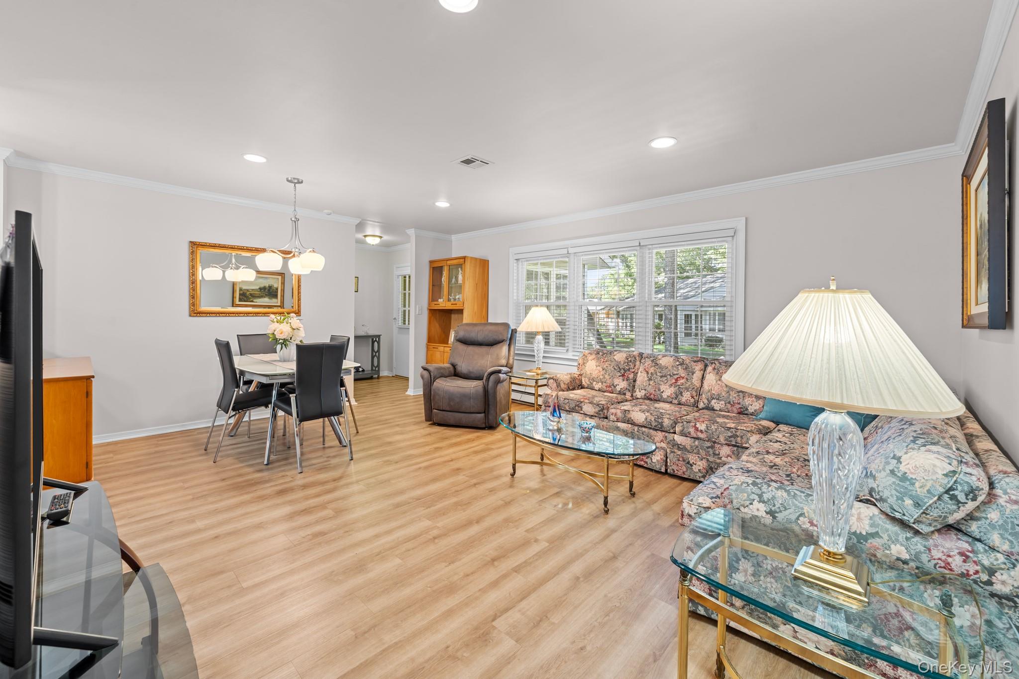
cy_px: 340
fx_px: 396
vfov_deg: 81.2
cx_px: 510
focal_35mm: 14
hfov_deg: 104.3
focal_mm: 14
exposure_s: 1
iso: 200
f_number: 10
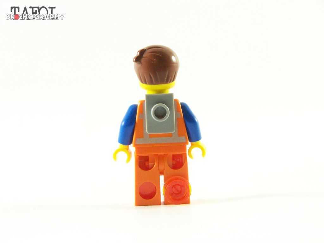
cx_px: 162
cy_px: 122
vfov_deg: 14.1
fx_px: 983
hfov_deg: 18.7
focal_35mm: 105
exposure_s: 1/60
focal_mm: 17.5
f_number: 3.6
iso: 400
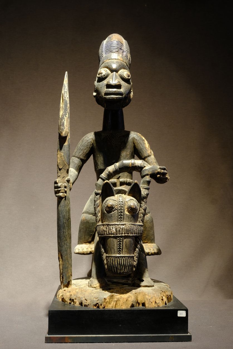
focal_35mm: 41
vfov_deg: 47.4
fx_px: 398
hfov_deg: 32.6
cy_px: 174
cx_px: 116
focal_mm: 27
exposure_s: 1/1.7
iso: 250
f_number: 9
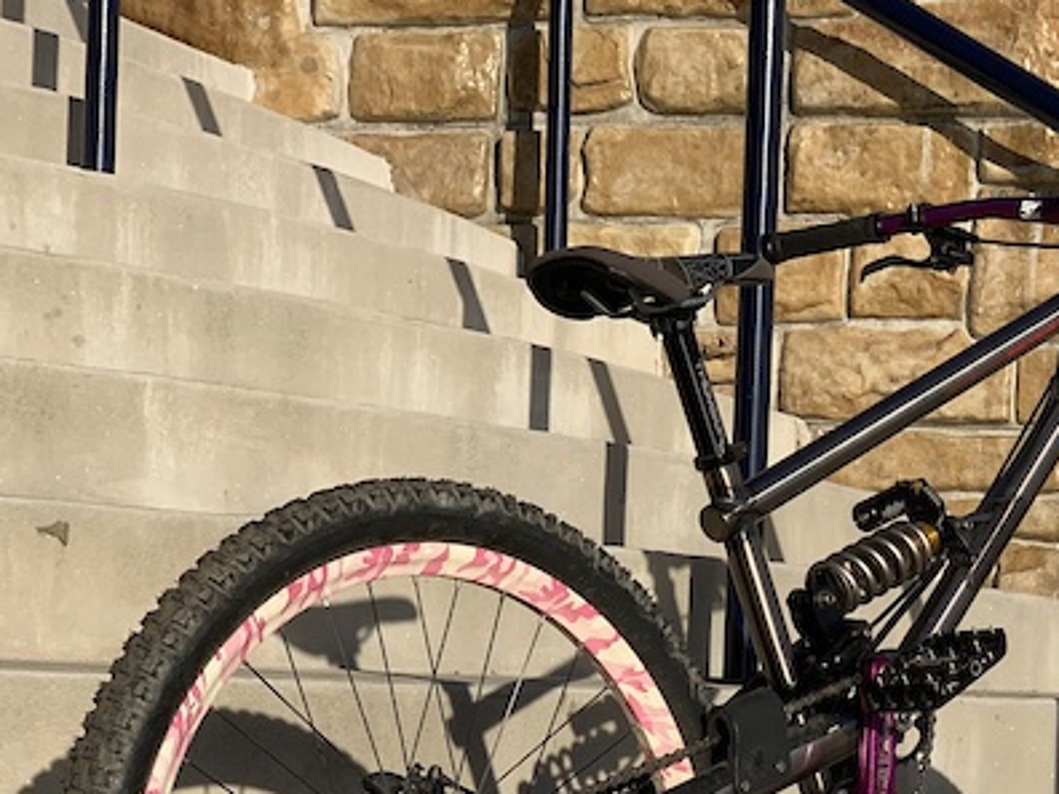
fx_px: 3212
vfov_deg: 14.0
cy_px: 708
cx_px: 866
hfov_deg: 18.5
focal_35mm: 105
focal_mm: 6
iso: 16
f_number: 2.4
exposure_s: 1/1597
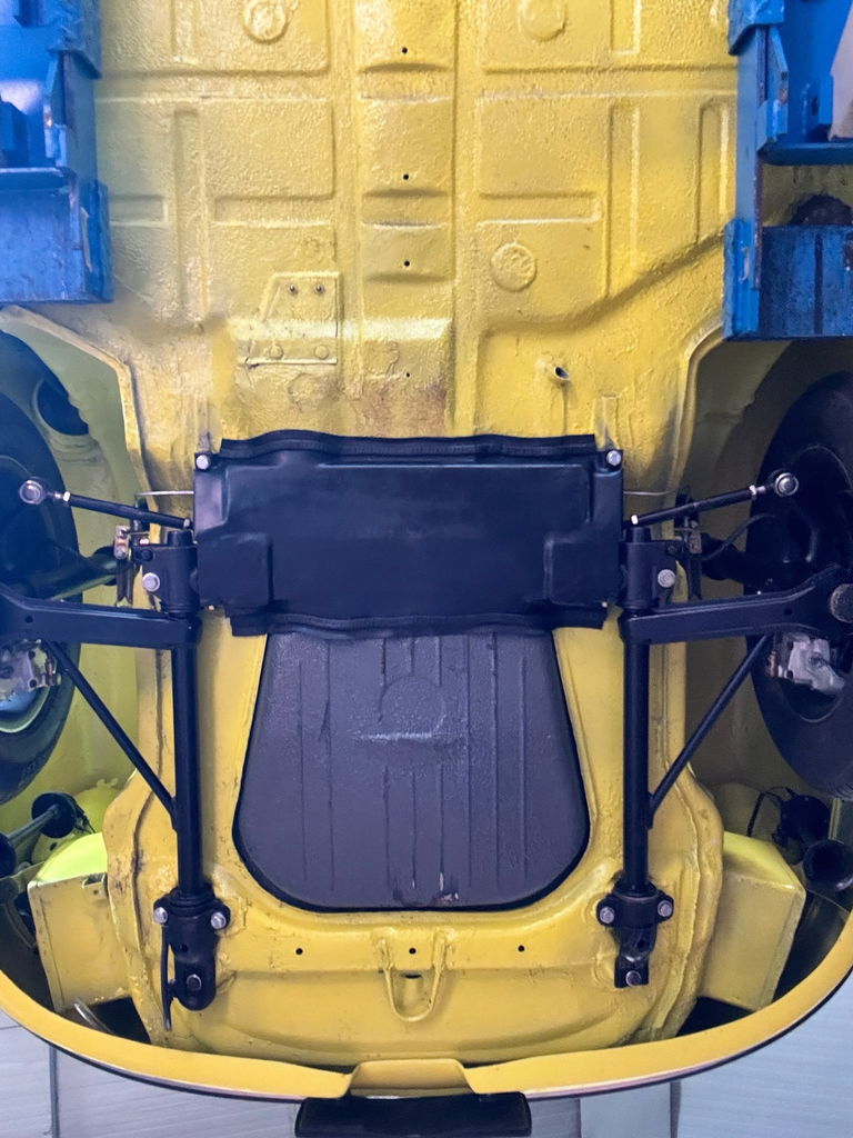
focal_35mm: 30
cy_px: 569
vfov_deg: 60.0
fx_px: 986
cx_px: 426
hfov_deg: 46.8
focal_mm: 2.69
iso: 400
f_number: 1.9
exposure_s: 1/33
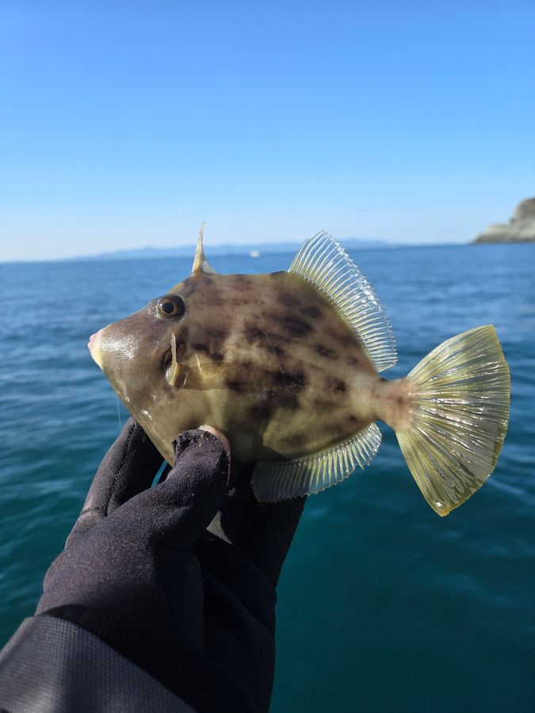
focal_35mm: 23
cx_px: 268
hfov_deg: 58.9
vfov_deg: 73.9
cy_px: 356
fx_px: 474
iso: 80
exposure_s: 1/2866
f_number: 1.8
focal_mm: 5.4
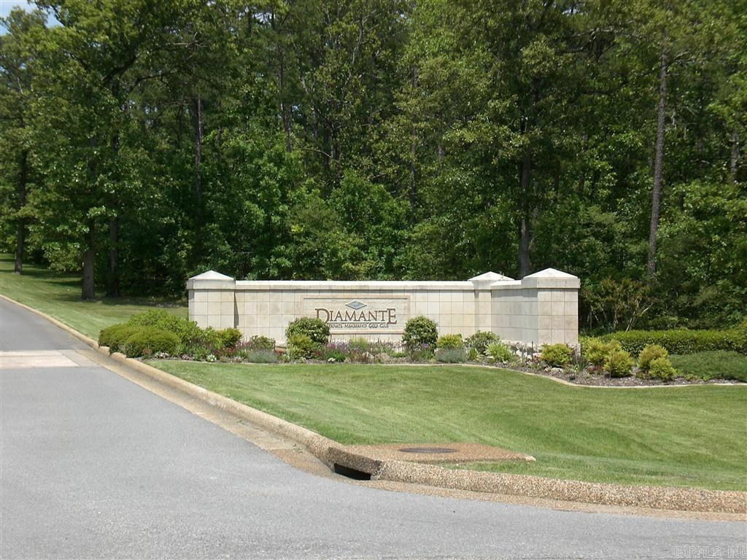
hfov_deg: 26.0
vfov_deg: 19.6
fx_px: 1618
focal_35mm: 75
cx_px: 374
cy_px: 280
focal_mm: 12.47
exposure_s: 1/200
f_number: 6.4
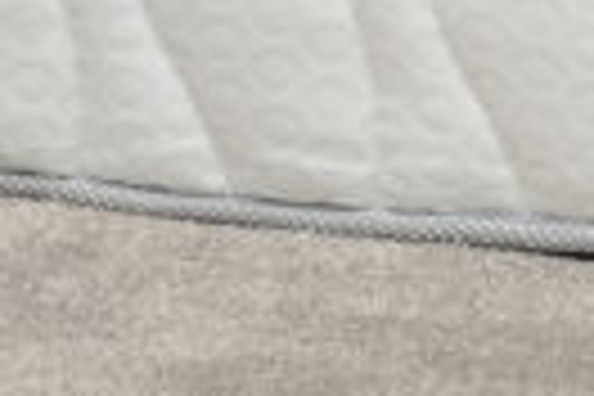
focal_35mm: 696
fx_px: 11483
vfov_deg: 2.0
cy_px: -716
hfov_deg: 3.0
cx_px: 207
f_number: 8
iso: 100
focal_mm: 70
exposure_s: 1/160
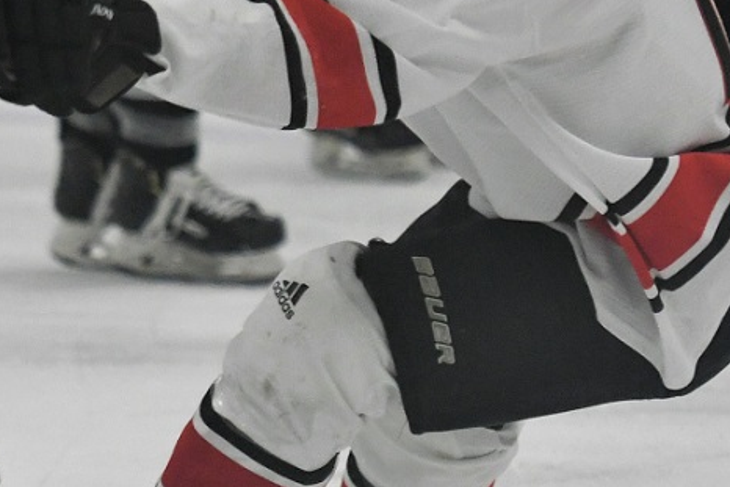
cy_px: 164
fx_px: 12616
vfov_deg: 2.2
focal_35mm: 622
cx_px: -384
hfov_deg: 3.3
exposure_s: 1/1000
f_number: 2.8
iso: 1800
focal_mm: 122
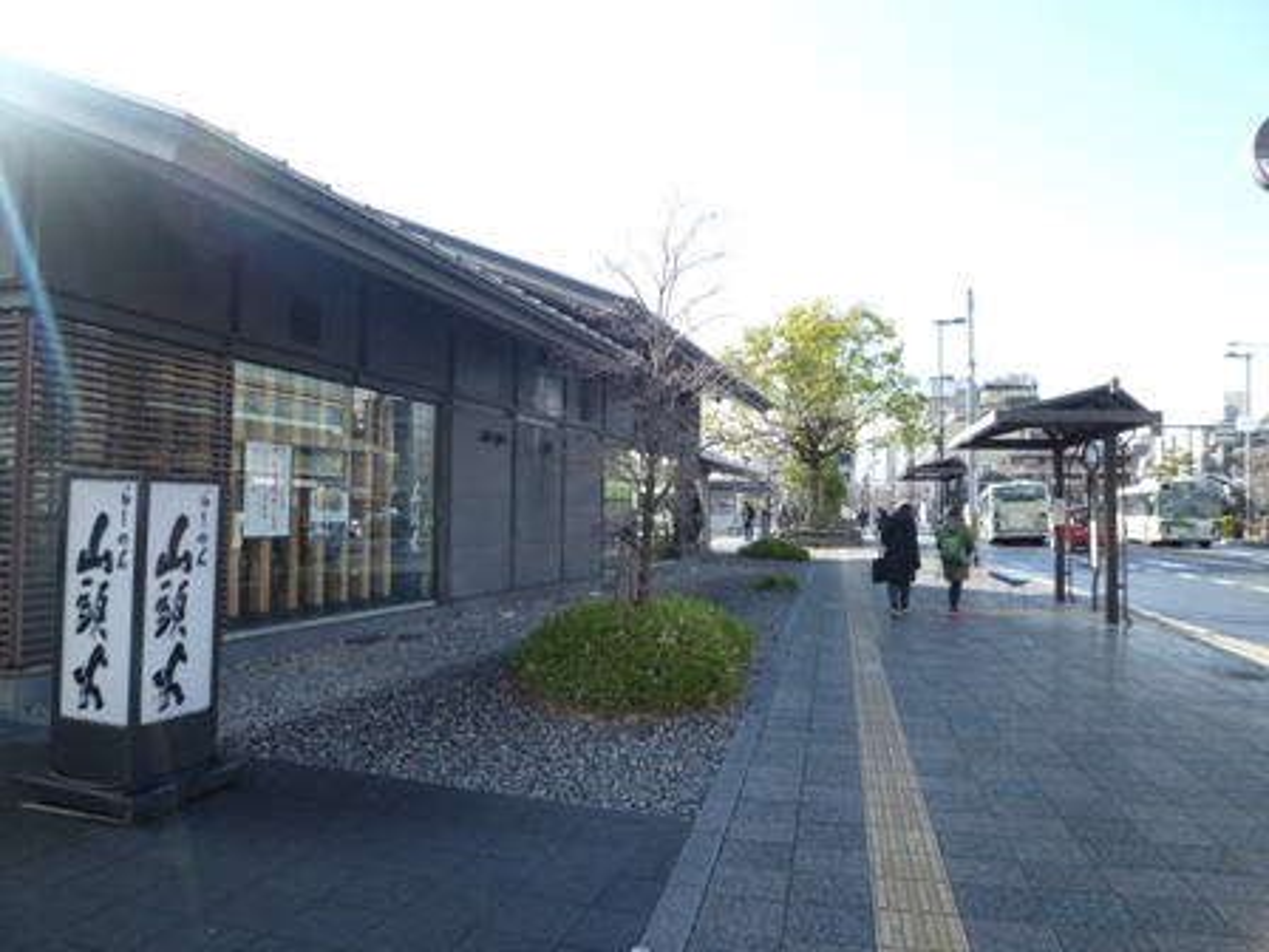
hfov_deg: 69.4
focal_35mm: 25
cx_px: 634
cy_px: 476
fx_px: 916
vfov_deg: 54.9
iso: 80
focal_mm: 4.5
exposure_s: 1/125
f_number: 4
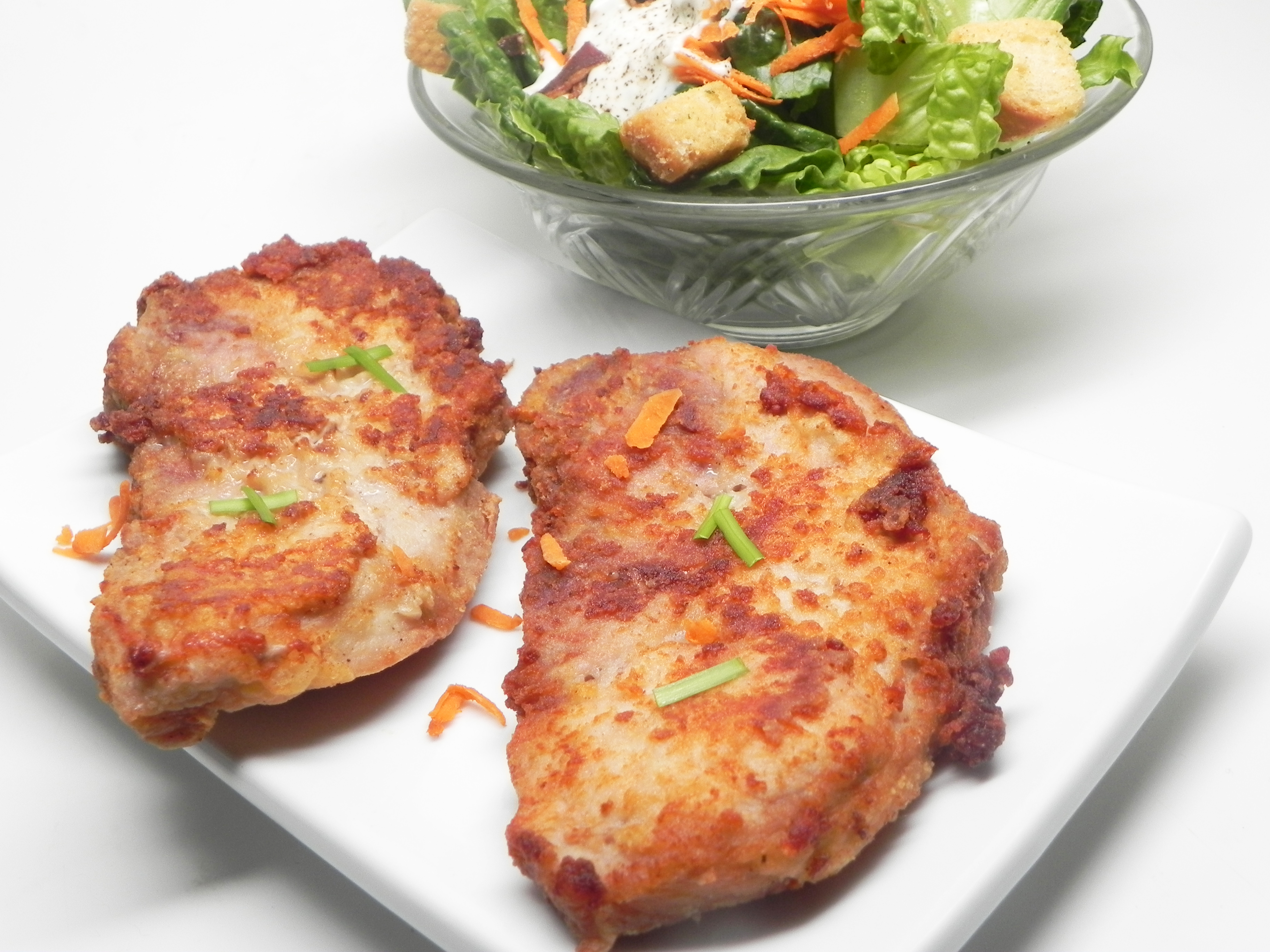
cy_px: 476
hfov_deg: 45.8
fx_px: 1504
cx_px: 635
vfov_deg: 35.1
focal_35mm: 41
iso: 191
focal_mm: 7.3
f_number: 3.2
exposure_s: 1/30
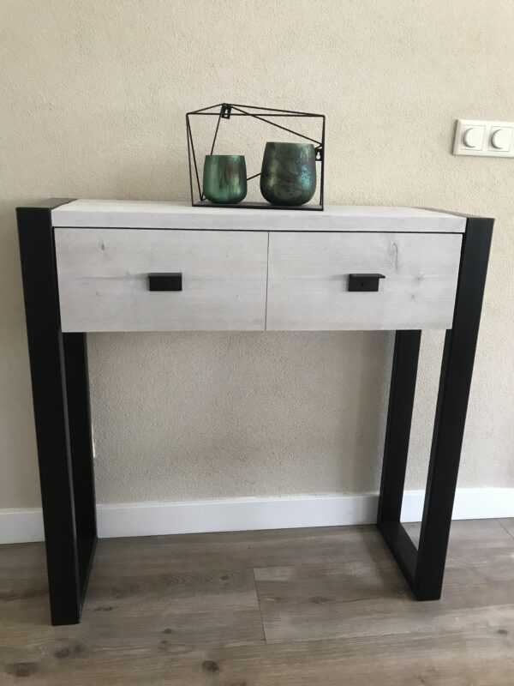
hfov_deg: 49.7
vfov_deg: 63.4
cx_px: 257
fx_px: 554
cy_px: 343
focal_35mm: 28
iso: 64
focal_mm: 3.99
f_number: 1.8
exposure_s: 1/17
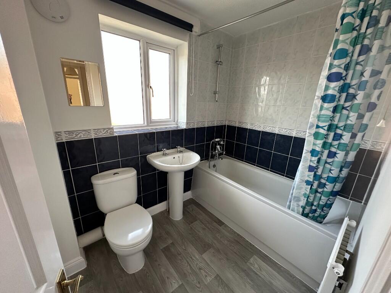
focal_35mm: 14
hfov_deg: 102.1
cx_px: 196
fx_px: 158
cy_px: 146
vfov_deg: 85.7
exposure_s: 1/99
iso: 160
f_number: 2.2
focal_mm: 2.22
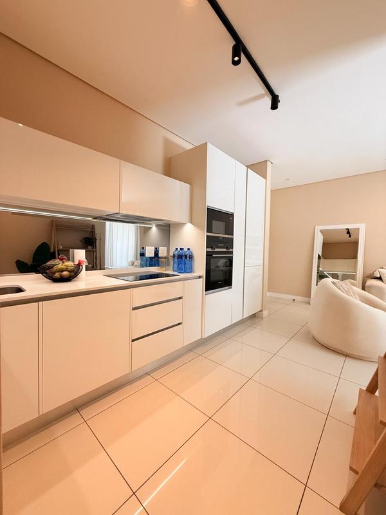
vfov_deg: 102.1
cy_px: 258
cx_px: 193
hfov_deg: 85.7
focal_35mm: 14
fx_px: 208
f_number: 2.2
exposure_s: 1/100
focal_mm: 2.22
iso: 200
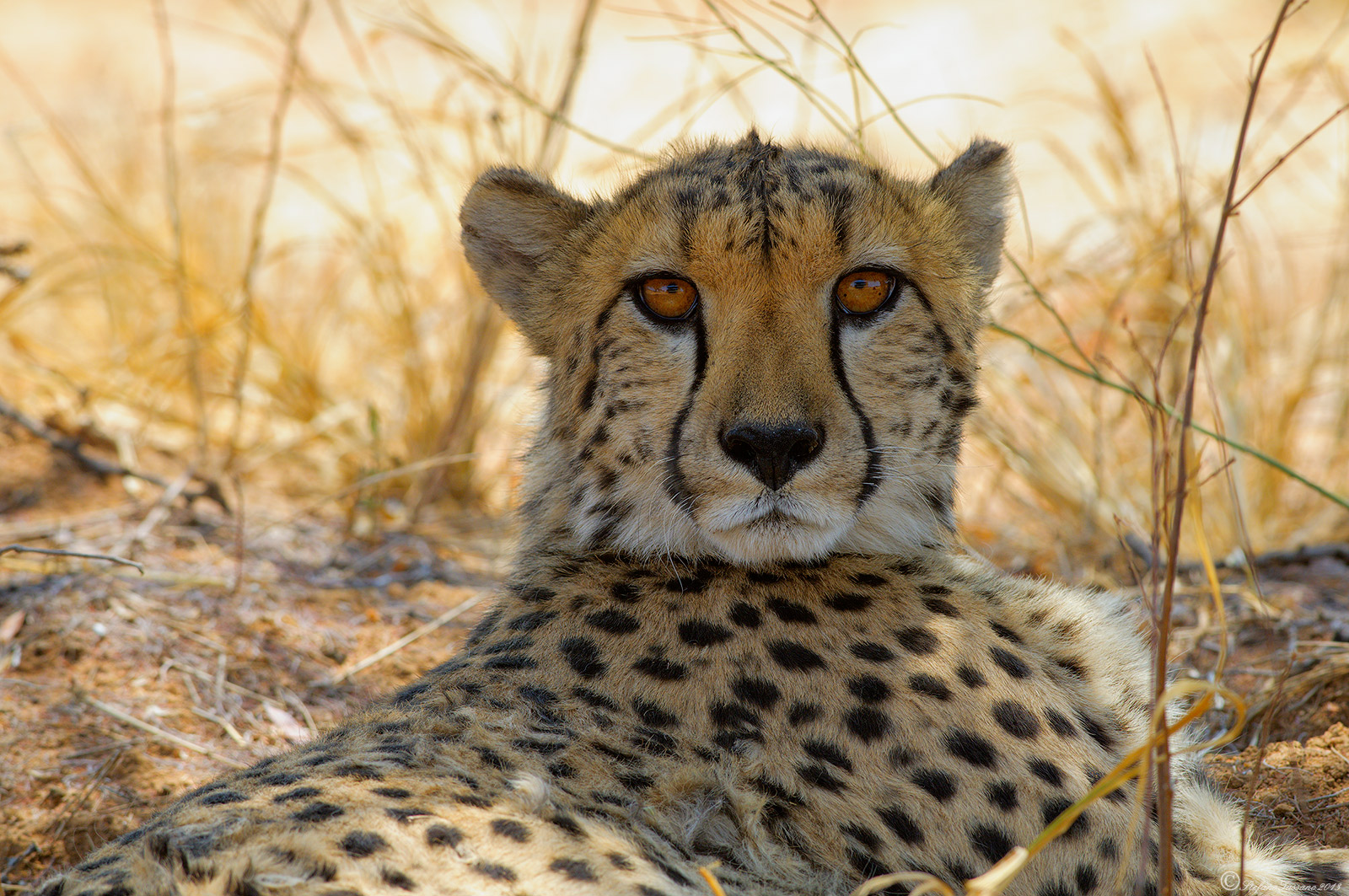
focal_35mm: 450
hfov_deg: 4.6
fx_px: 16843
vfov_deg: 3.0
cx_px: 674
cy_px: 448
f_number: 7.1
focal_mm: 300
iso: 250
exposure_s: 1/250
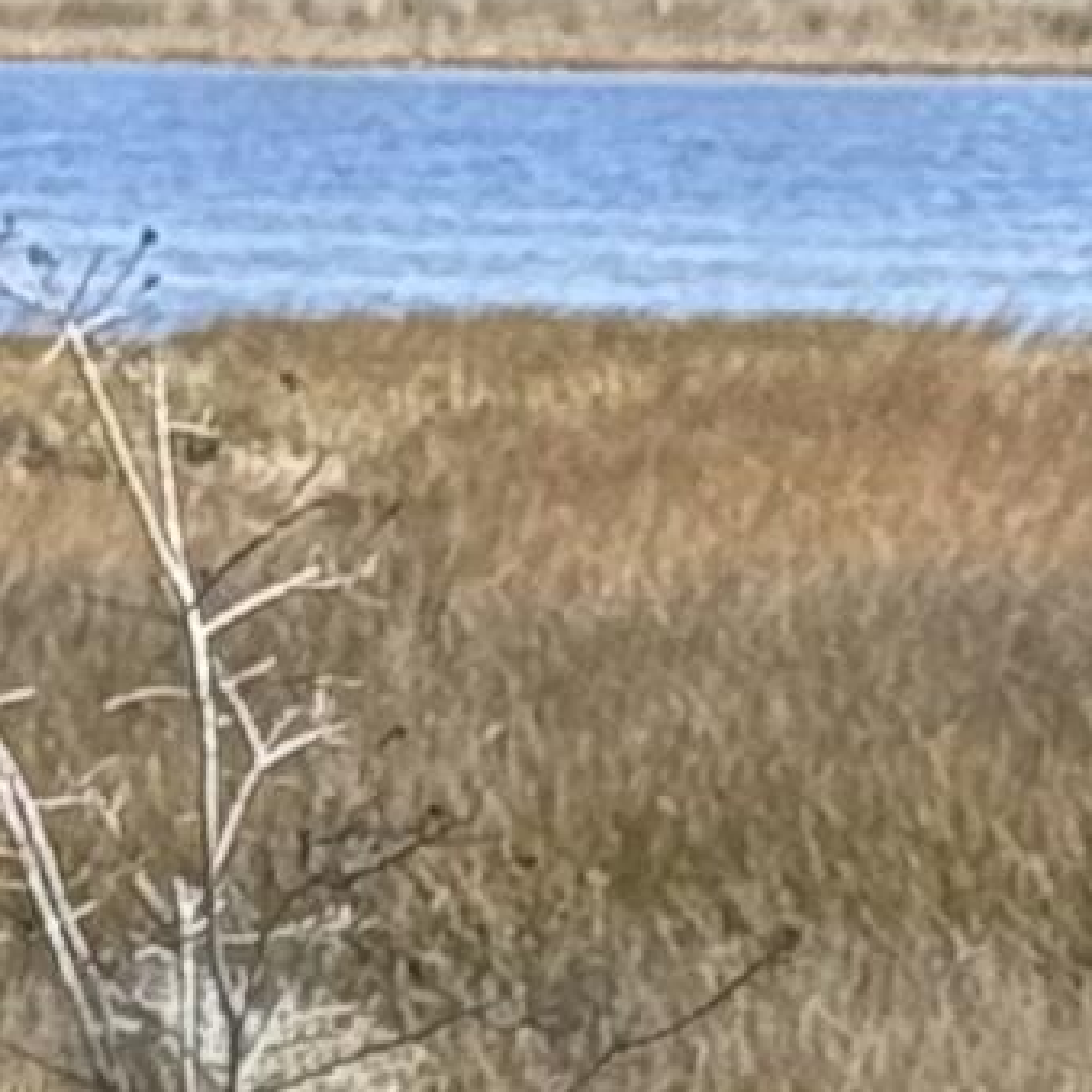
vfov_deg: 4.5
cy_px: 3286
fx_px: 13384
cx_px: 1530
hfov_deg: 4.6
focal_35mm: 375
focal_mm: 6.76
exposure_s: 1/1456
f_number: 1.78
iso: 100
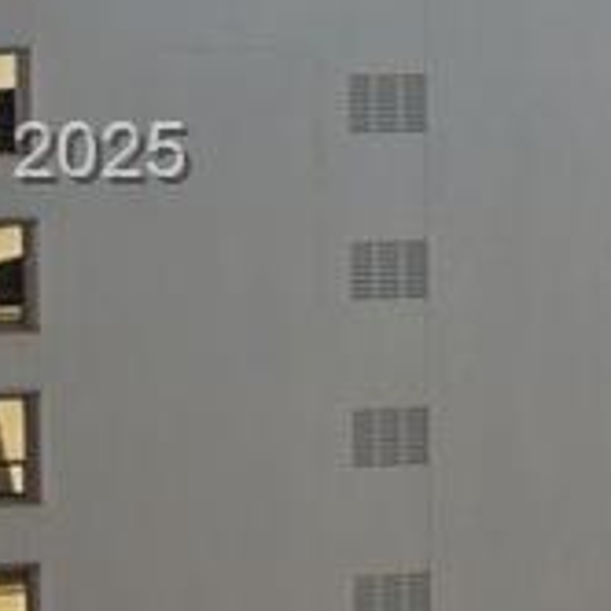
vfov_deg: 8.9
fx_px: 3914
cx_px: 1954
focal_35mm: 196
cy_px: 160
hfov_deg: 7.6
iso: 200
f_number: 8
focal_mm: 24
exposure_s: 1/320
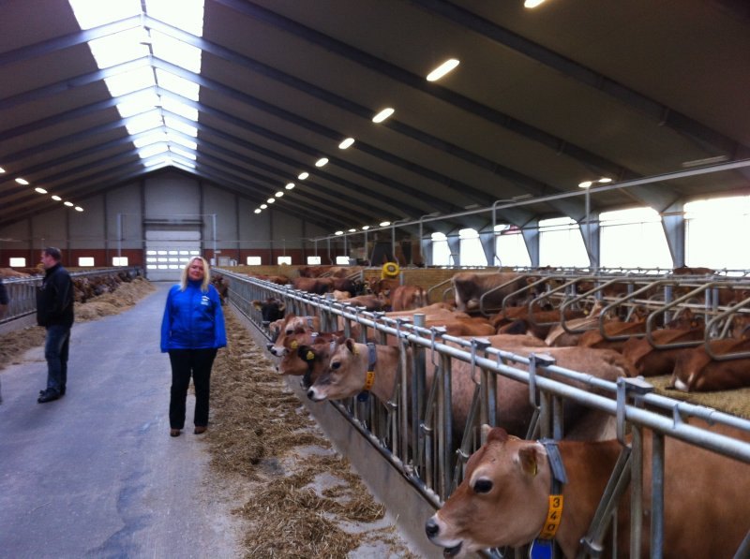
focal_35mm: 35
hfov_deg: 52.7
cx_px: 375
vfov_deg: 40.6
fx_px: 757
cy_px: 280
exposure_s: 1/15
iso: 125
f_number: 2.8
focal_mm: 3.85
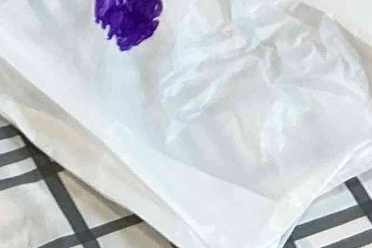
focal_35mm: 119
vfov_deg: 10.4
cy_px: -280
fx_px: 1230
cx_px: 348
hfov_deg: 16.9
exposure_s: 1/100
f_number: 1.8
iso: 40
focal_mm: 3
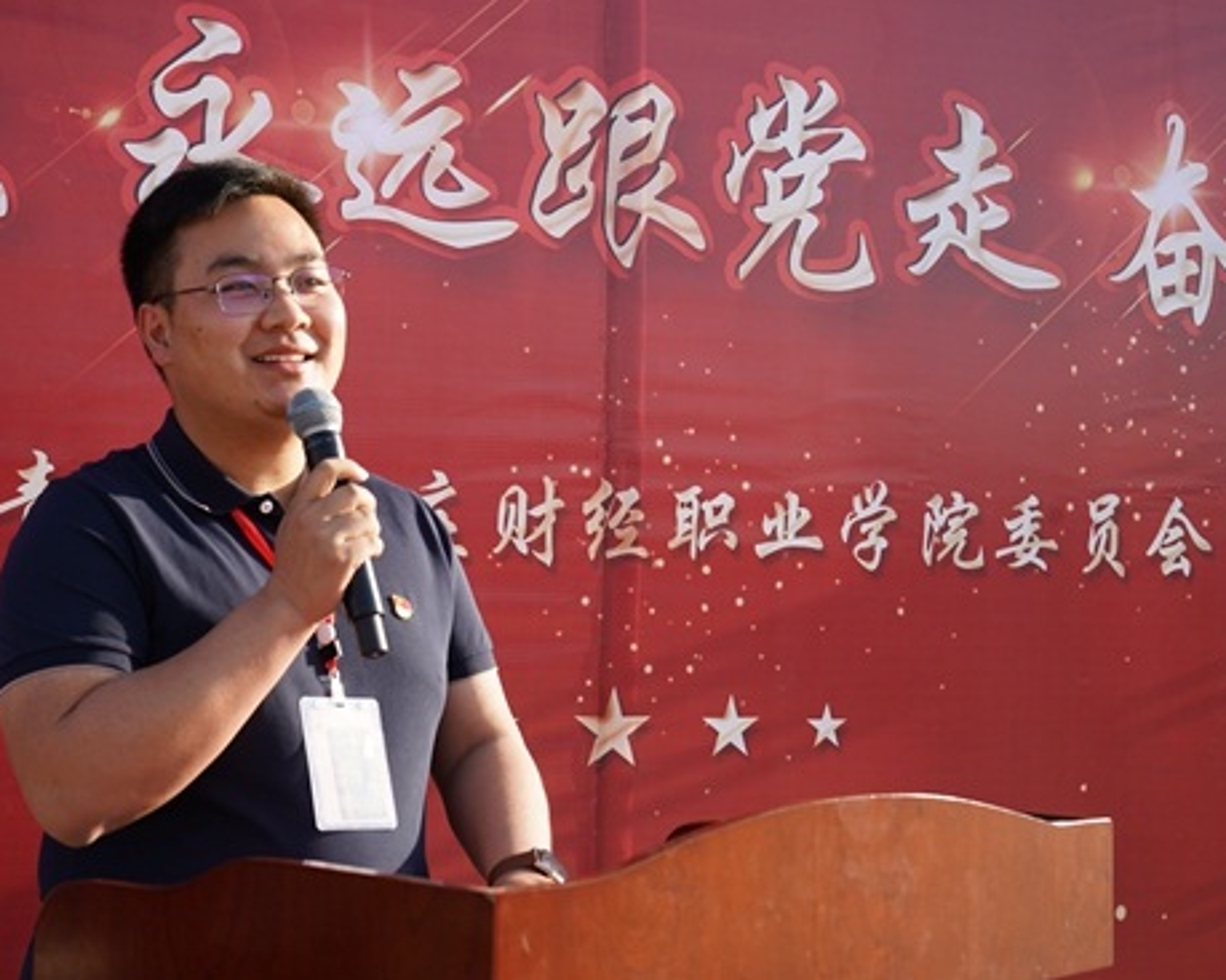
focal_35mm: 55
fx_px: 1995
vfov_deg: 27.6
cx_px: 486
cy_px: 485
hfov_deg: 34.0
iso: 100
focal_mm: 48
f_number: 7.1
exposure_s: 1/125
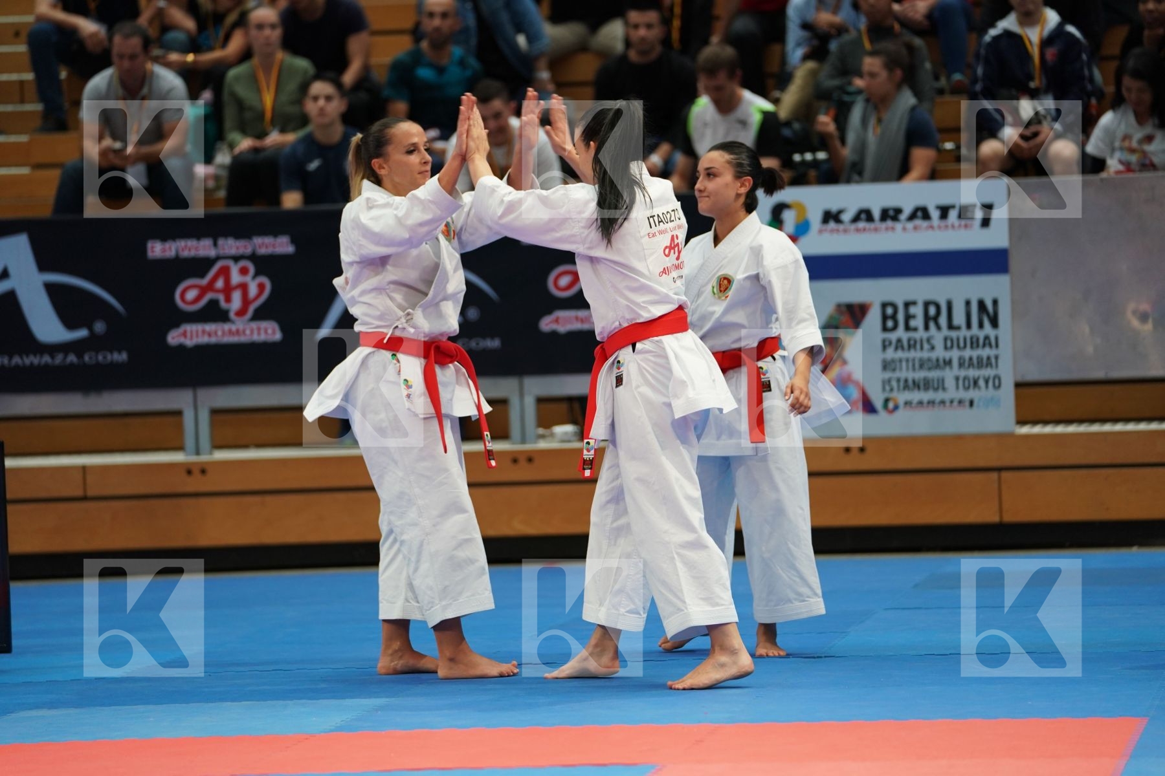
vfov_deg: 8.9
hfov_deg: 13.3
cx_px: 582
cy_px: 388
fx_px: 4983
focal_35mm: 154
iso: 1250
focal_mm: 154
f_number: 2.8
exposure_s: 1/500
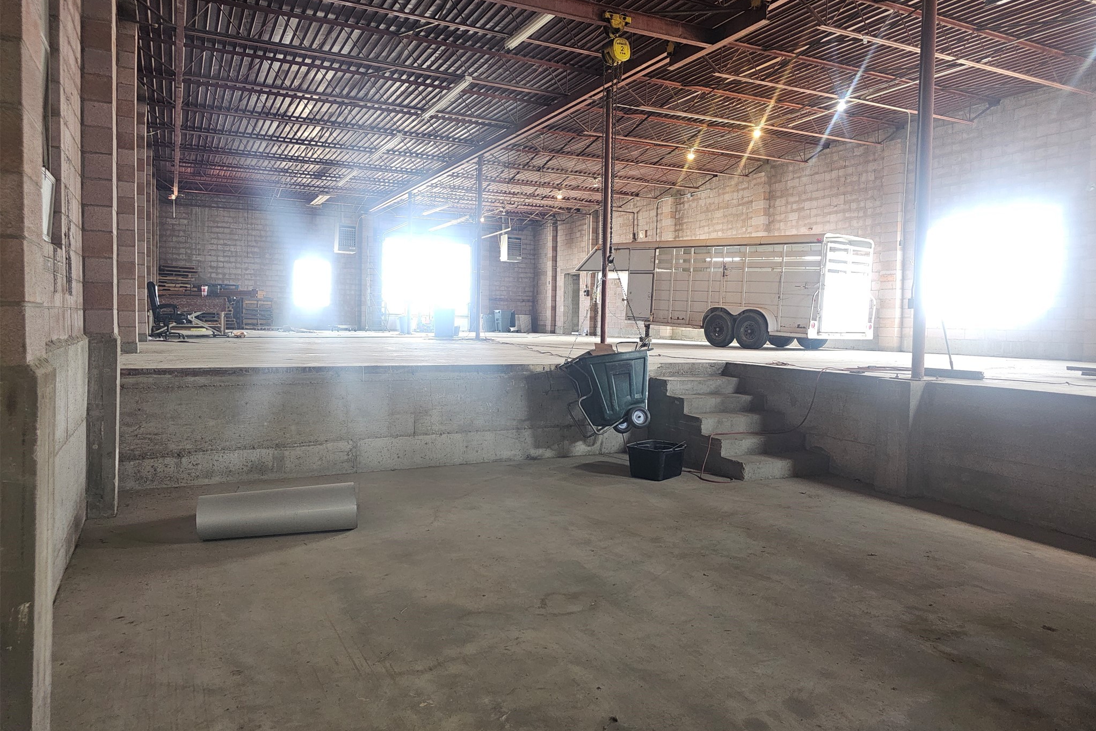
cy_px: 347
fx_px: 731
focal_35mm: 24
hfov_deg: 73.7
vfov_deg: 53.1
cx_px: 549
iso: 100
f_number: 1.7
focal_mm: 6.3
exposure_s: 1/24
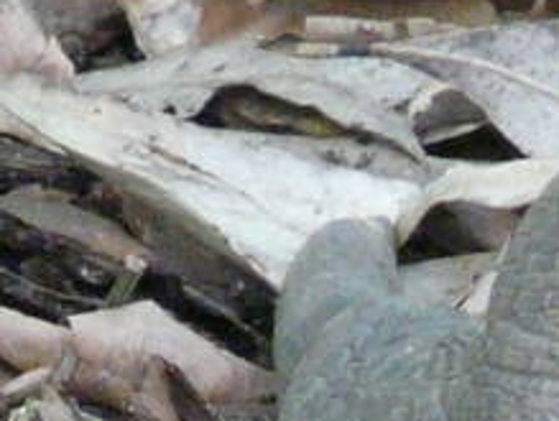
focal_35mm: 3675
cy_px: 521
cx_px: -102
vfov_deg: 0.4
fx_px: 59444
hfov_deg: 0.5
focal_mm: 82.8
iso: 400
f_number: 4.2
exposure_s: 1/30
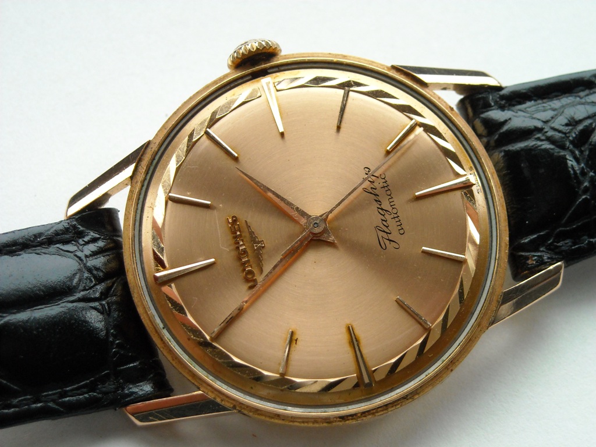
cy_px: 224
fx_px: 1618
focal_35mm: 94
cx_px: 298
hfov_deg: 20.9
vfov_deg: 15.7
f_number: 4.4
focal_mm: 15.32
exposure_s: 1/54
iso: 270
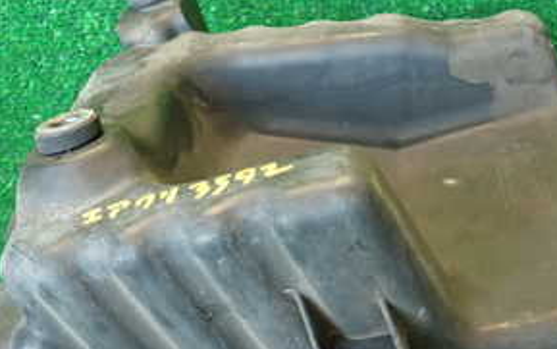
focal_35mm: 55
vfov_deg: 22.8
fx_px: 835
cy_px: 339
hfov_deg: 36.8
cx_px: 328
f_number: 2
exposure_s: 1/30
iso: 250
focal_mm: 4.5
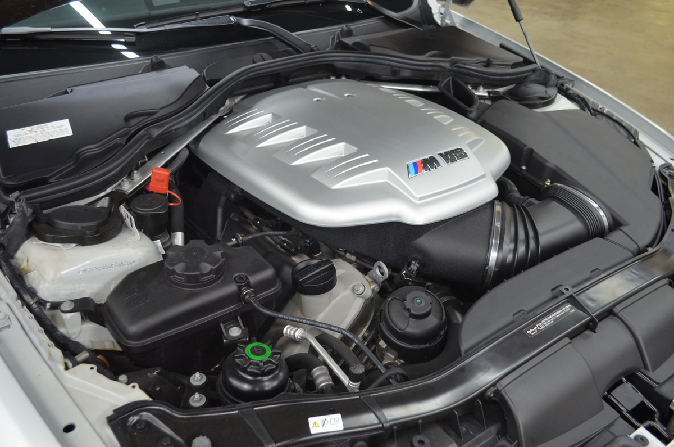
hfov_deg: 57.3
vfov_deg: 39.8
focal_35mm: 33
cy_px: 224
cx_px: 337
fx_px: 617
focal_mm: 22
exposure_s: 1/40
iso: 800
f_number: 4
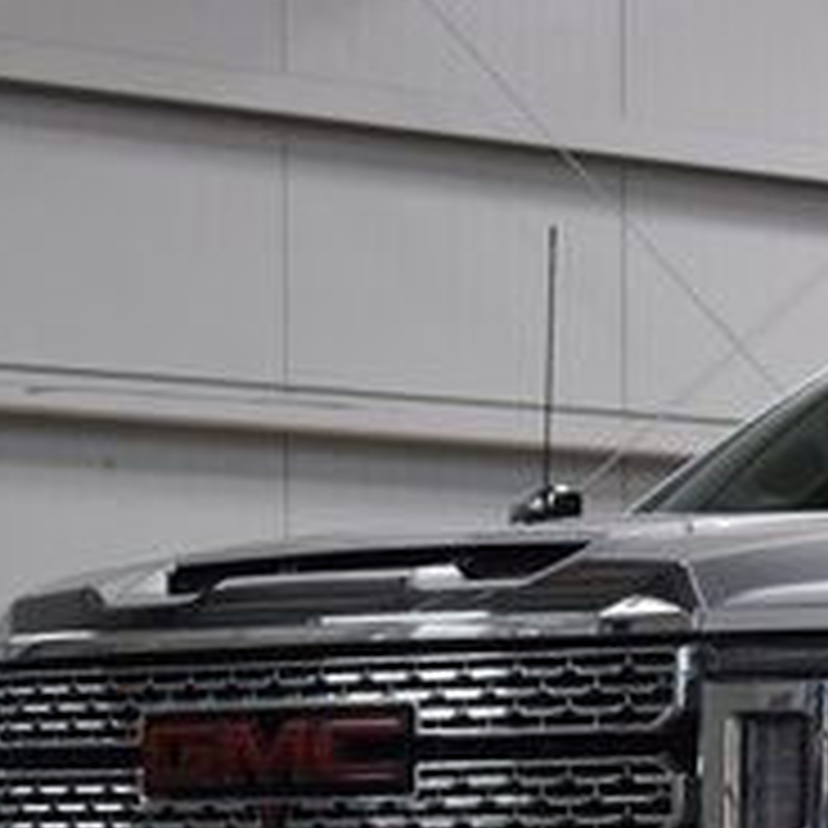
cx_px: 1197
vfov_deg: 10.8
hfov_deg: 10.6
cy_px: 853
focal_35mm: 160
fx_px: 4330
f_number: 7.1
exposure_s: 1/30
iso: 400
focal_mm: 36
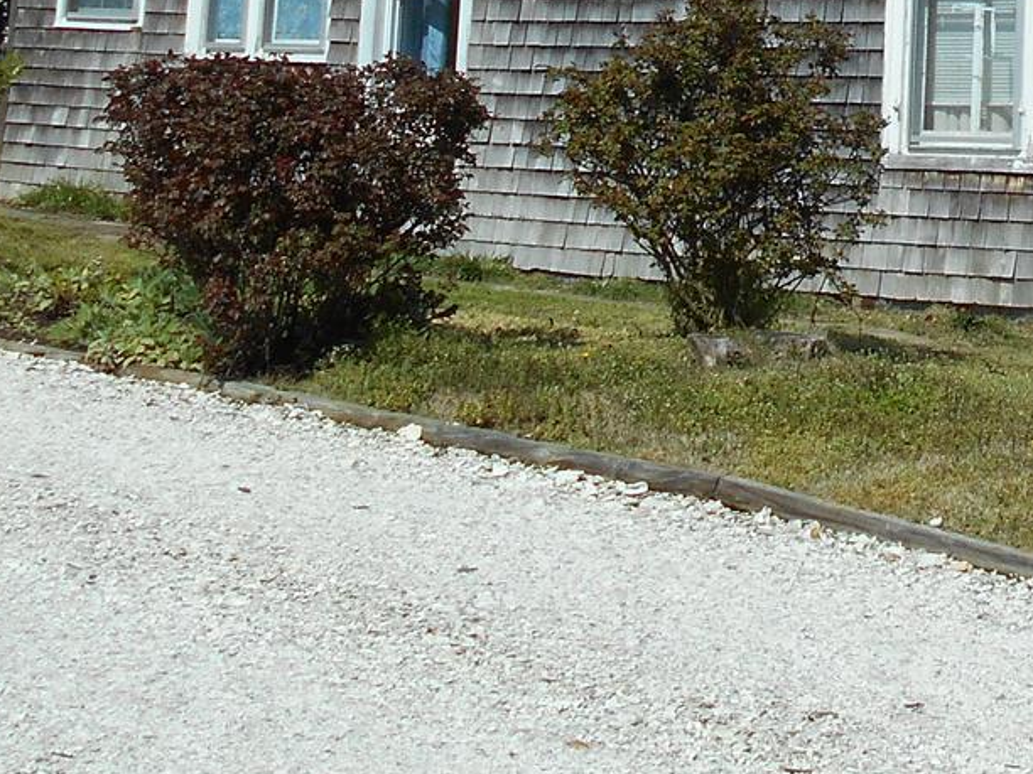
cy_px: -344
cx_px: 1113
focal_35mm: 87
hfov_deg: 21.4
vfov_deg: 15.8
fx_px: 2596
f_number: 3.2
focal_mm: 4.6
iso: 80
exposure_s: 1/1250
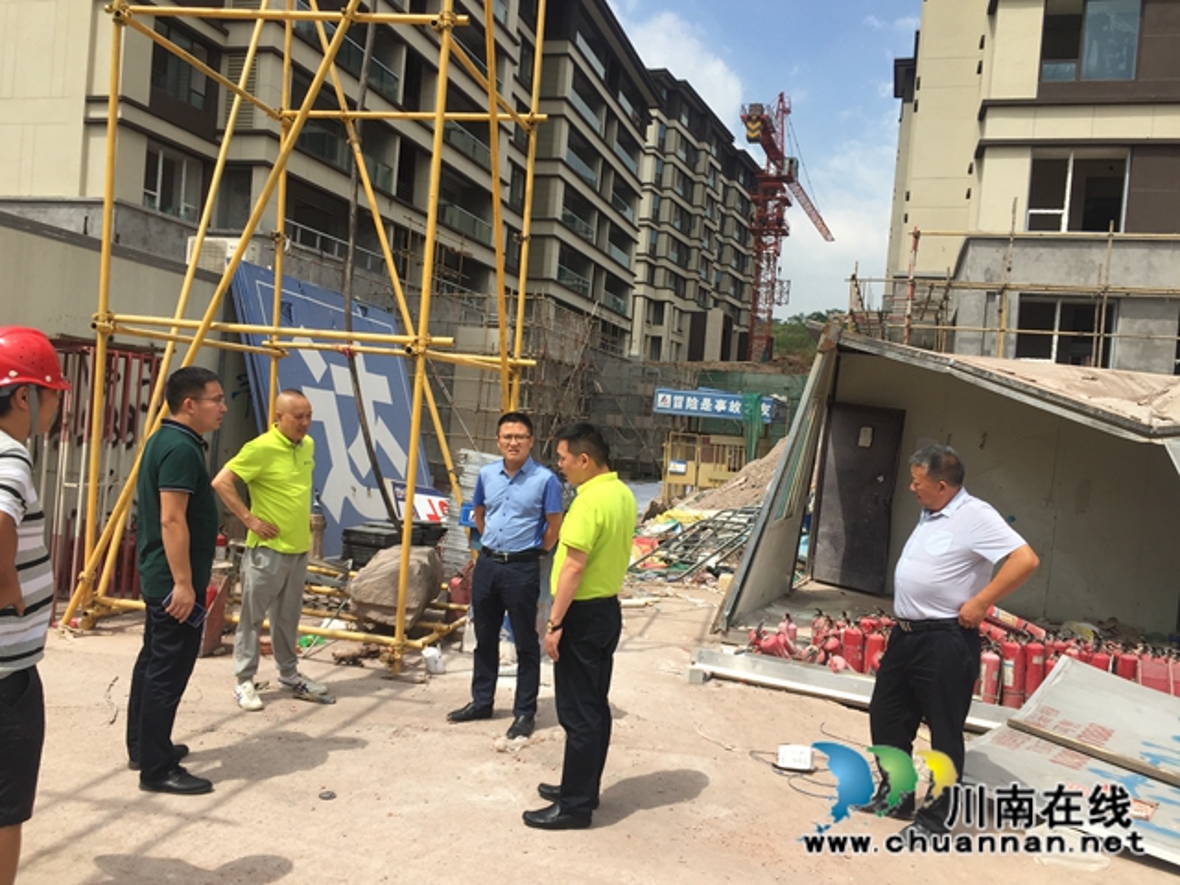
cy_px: 442
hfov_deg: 61.7
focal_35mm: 29
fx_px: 989
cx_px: 590
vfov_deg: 48.2
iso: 32
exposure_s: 1/1980
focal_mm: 4.15
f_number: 2.2
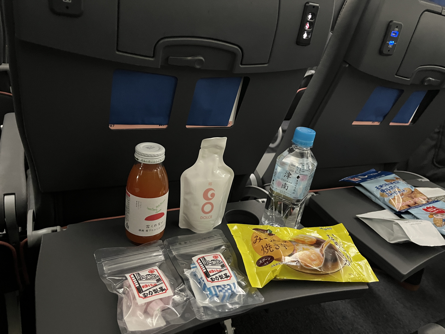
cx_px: 222
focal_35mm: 26
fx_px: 334
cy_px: 167
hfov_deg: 67.3
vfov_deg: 53.1
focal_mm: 5.1
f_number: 1.6
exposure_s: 1/37
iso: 640
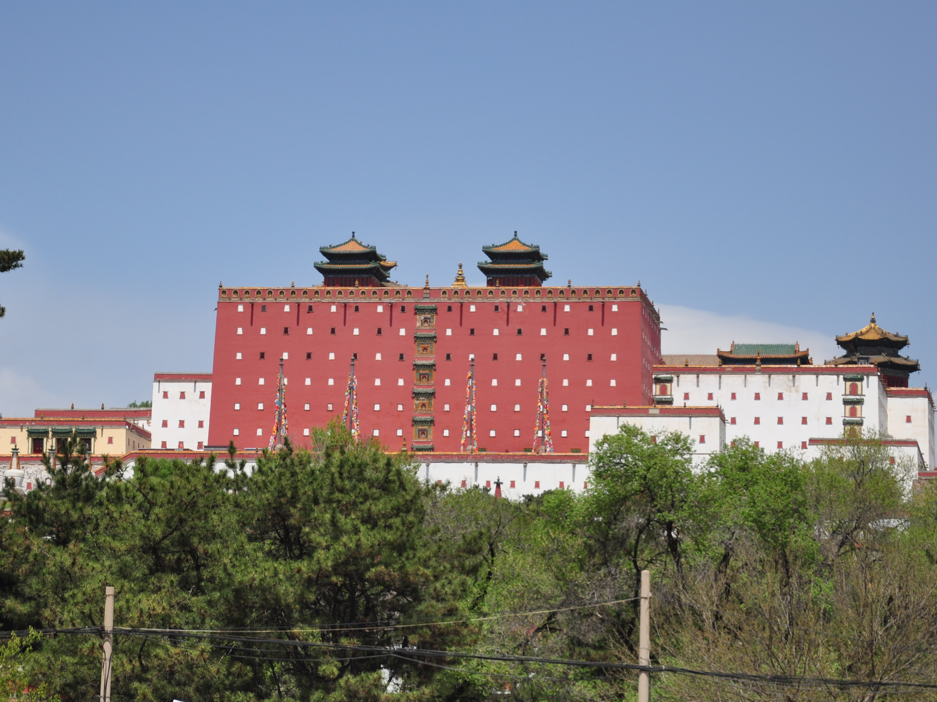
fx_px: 4033
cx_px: 444
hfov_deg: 13.3
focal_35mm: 149
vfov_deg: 10.0
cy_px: 374
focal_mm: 80
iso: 200
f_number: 5.3
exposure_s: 1/1250
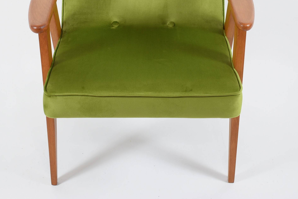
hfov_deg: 27.4
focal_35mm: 74
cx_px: 142
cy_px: 42
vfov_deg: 18.4
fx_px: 611
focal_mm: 31
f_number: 4.2
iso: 100
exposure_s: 1/13
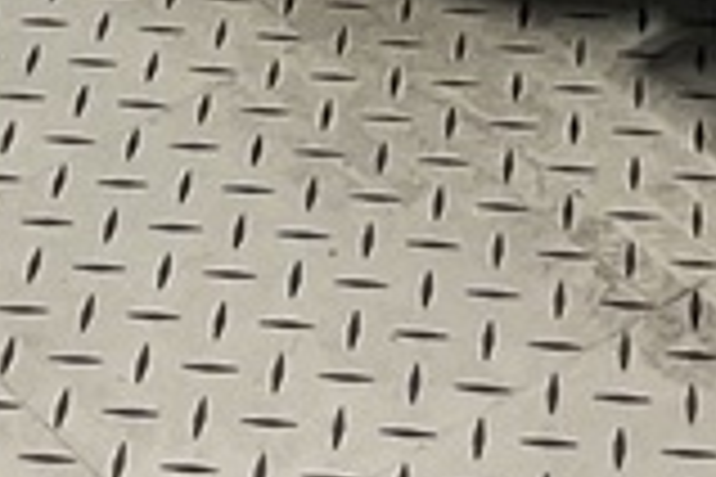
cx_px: 437
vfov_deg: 6.6
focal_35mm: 182
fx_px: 3619
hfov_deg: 11.3
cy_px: -1107
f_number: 1.8
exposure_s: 1/120
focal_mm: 3
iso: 50
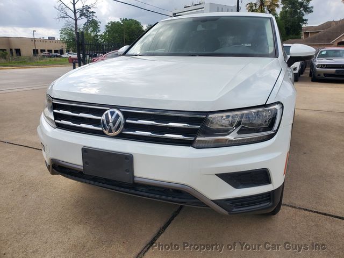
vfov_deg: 53.1
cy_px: 129
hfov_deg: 67.3
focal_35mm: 26
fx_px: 258
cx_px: 172
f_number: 2.4
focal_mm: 4.3
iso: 50
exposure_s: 1/1351
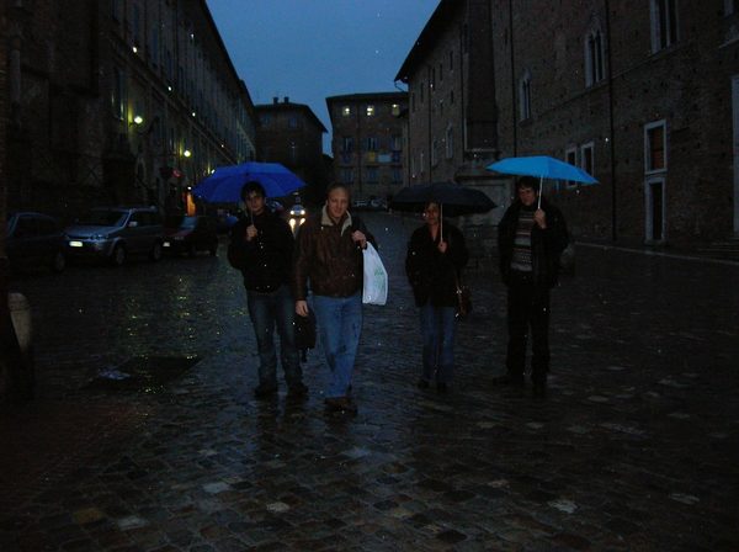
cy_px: 276
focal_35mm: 34
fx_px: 725
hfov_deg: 54.0
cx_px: 370
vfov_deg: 41.7
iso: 200
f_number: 2.9
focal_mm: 5.7
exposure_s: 1/60.1
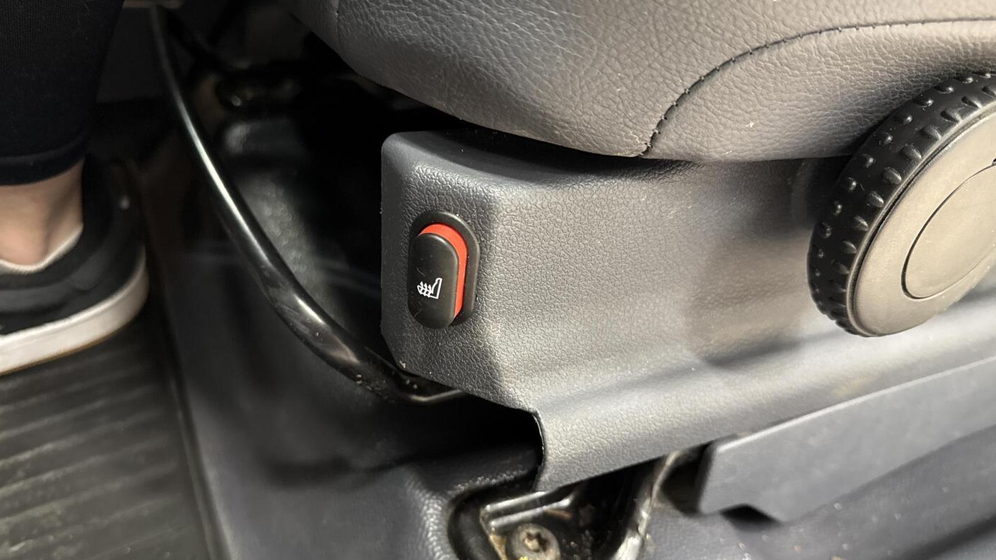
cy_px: 349
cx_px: 488
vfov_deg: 42.6
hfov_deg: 69.9
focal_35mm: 27
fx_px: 713
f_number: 1.78
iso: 800
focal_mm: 6.76
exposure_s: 1/33
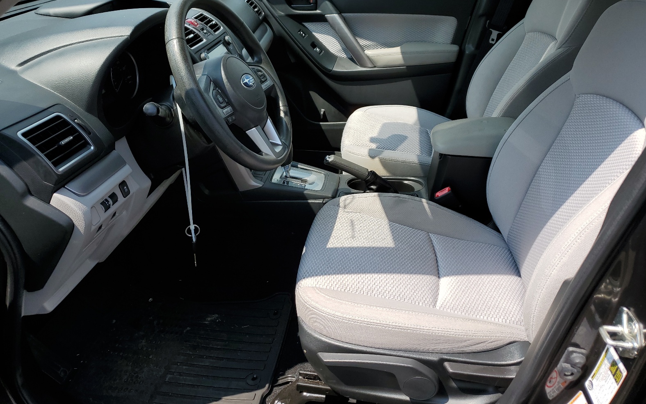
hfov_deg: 66.5
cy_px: 200
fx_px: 493
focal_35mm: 28
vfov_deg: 44.5
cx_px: 322
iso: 50
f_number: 1.5
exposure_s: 1/1429
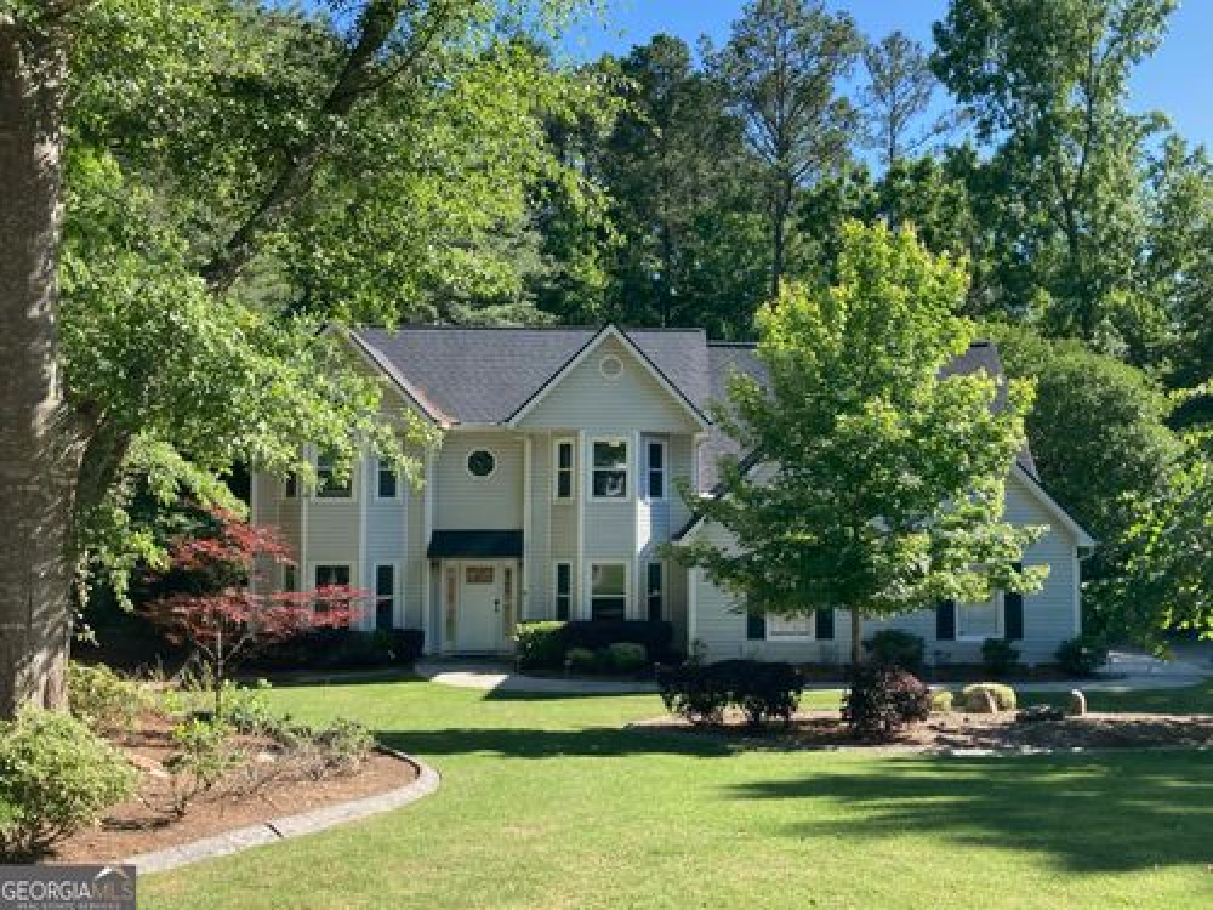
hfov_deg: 63.4
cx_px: 606
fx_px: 981
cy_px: 455
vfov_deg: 49.7
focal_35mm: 28
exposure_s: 1/694
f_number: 1.8
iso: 20
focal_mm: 3.99
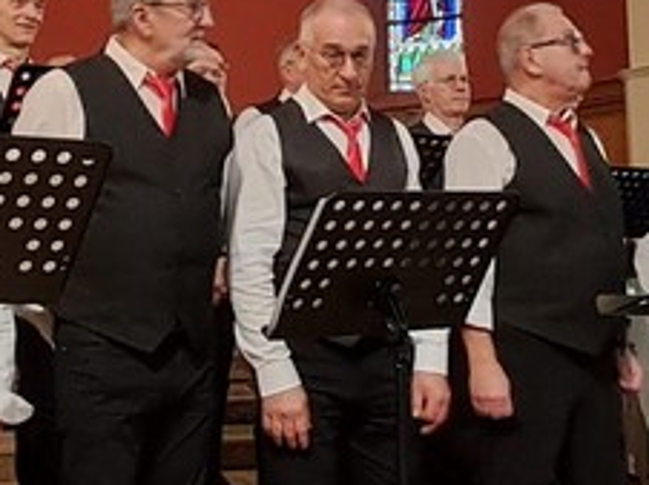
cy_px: 72
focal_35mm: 68
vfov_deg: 21.2
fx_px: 1274
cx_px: 158
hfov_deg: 28.2
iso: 250
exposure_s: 1/25
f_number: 2.2
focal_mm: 1.64
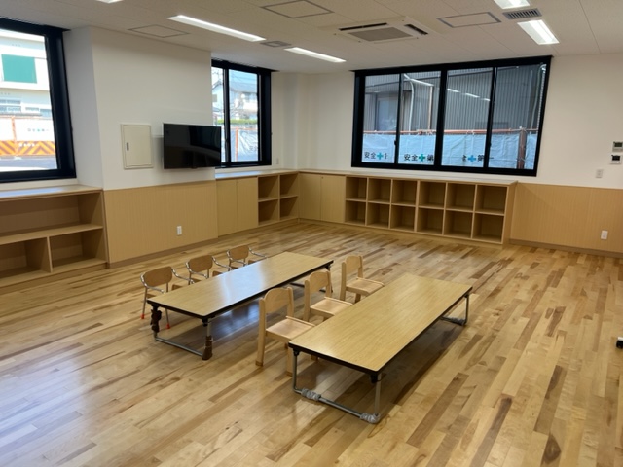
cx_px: 312
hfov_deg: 67.3
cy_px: 234
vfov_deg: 53.1
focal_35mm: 26
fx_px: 468
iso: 40
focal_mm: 5.7
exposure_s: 1/203
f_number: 1.5
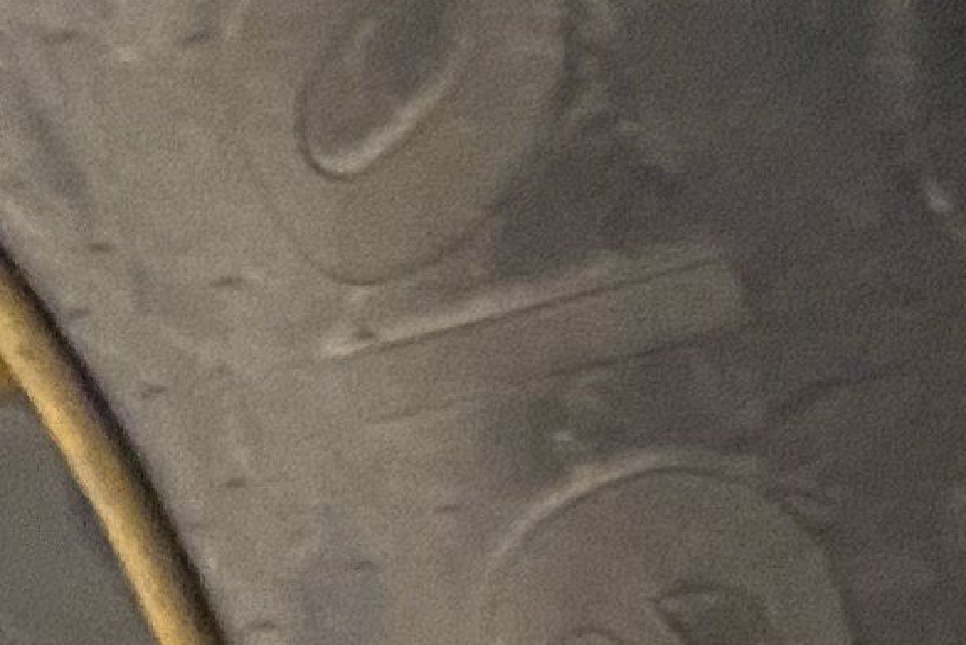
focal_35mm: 190
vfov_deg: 7.2
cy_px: 463
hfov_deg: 10.8
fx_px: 5099
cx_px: 172
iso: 640
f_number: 1.8
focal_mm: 4.25
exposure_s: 1/30
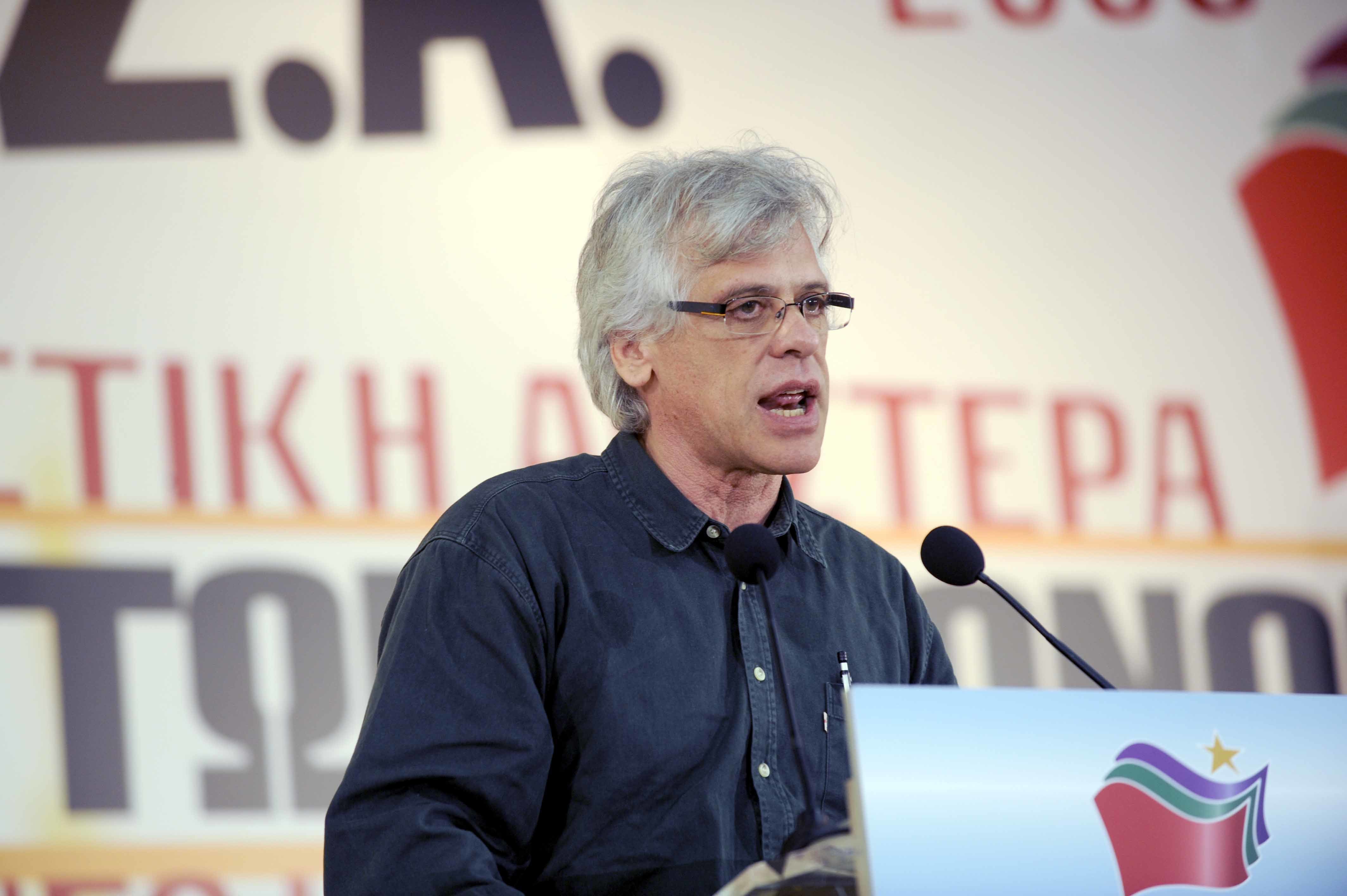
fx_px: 7478
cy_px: 448
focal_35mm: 200
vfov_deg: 6.9
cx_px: 674
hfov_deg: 10.3
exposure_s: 1/100
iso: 800
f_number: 3.5
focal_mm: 200
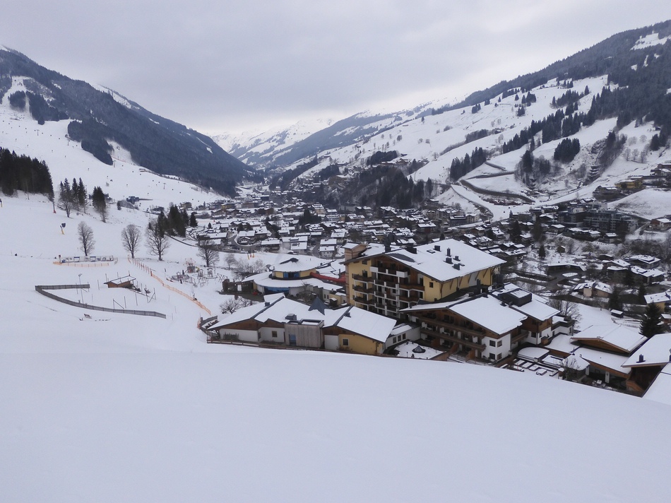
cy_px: 252
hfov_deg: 71.6
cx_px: 336
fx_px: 465
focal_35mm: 24
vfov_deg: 56.8
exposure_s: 1/800
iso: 100
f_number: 3.4
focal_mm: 4.3
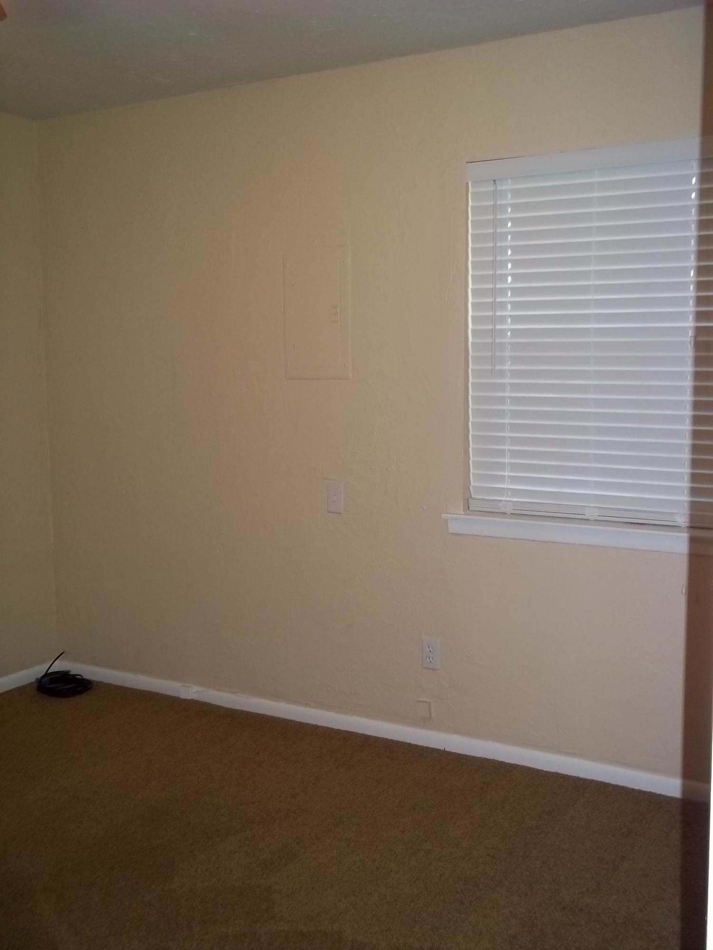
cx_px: 356
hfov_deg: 39.7
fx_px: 989
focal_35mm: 36
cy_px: 475
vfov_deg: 51.4
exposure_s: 1/30
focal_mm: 6.5
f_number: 3.1
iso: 160
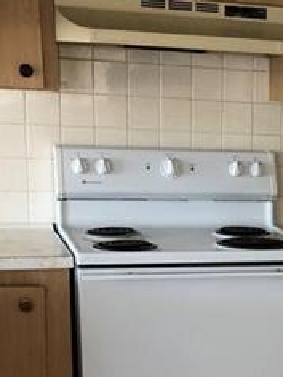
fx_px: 992
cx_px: 421
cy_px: 369
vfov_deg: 20.9
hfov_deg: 15.1
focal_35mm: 91
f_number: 1.8
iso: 25
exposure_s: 1/30
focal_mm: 3.99
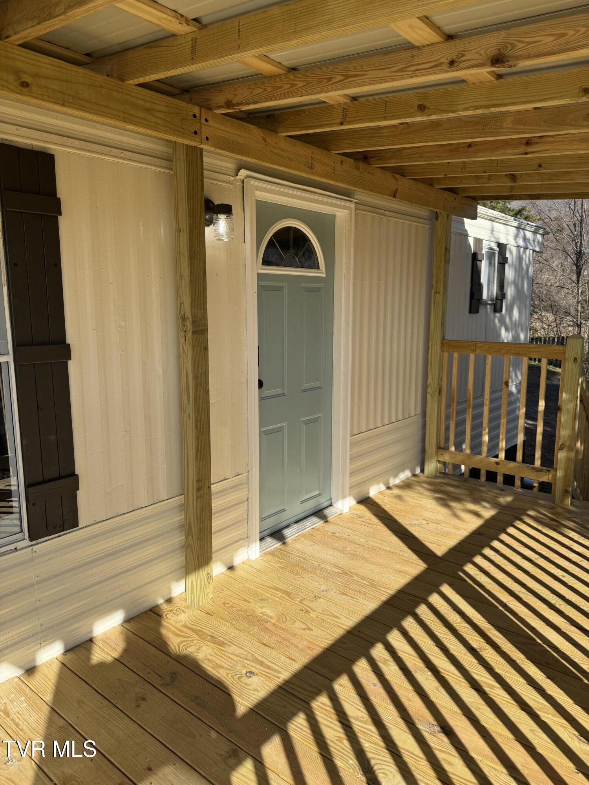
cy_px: 392
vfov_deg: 71.6
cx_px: 294
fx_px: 544
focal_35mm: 24
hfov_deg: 56.8
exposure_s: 1/3247
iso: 80
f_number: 1.78
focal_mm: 6.76
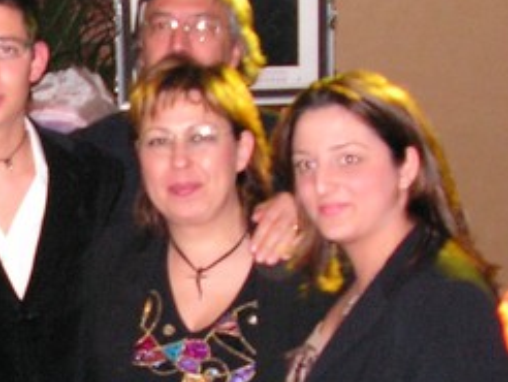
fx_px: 1719
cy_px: 283
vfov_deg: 12.6
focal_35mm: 117
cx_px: -21
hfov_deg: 16.4
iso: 200
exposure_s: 1/40
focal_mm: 6
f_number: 3.2
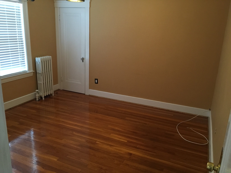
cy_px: 86
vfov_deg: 48.2
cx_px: 116
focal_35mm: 29
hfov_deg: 61.7
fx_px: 194
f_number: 2.2
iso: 100
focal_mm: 4.15
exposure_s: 1/15
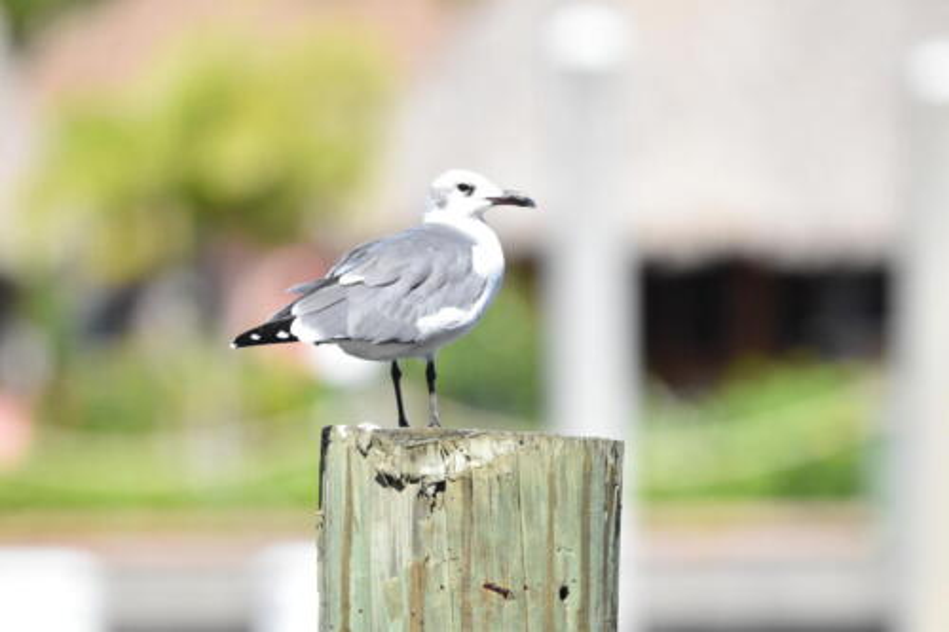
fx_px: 15415
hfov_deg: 3.5
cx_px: 474
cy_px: 316
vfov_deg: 2.3
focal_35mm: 585
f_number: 6
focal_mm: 390
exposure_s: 1/4000
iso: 1600
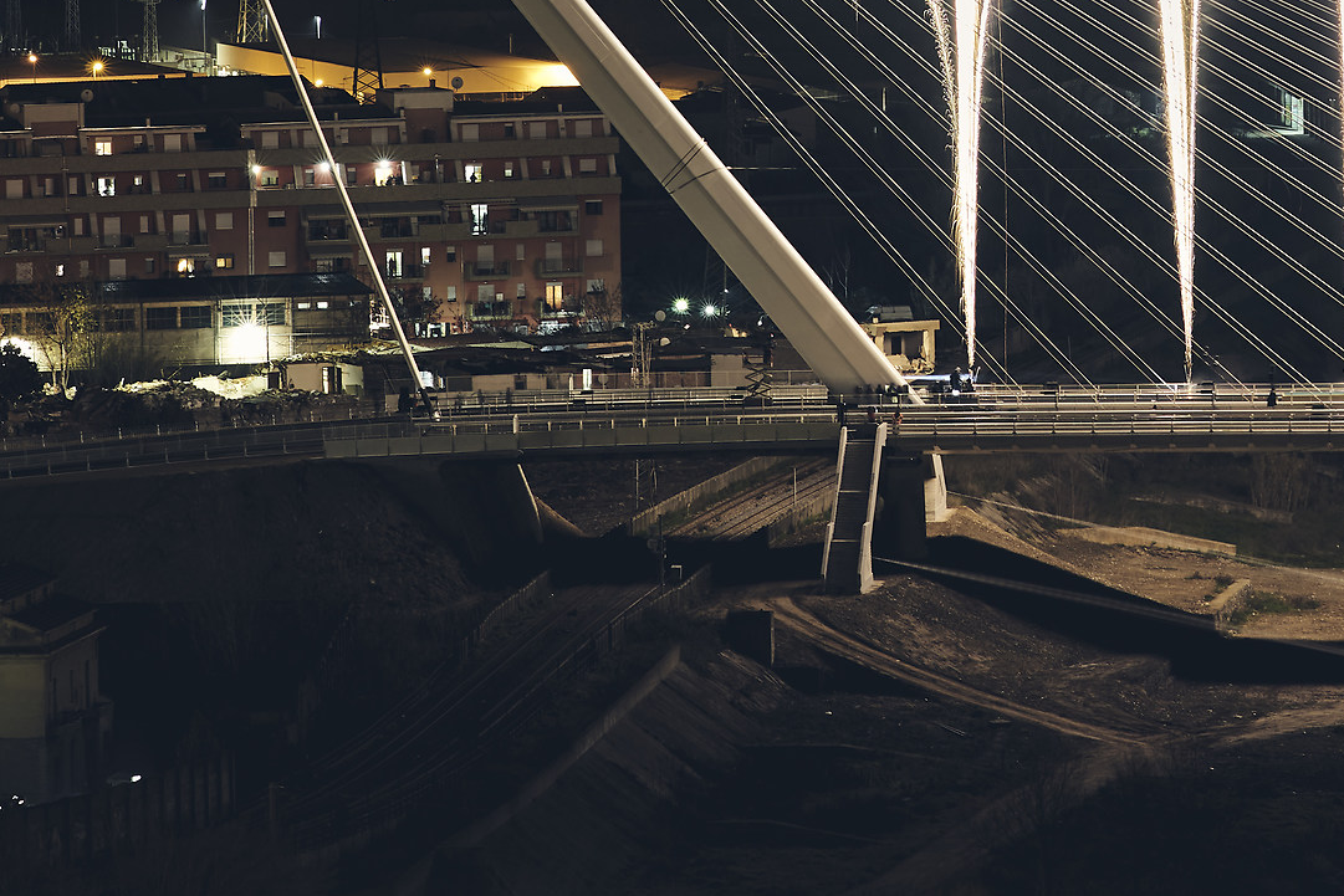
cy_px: 4
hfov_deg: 4.6
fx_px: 16577
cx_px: 1343
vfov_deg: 3.1
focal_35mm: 444
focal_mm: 200
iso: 100
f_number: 5.6
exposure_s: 13
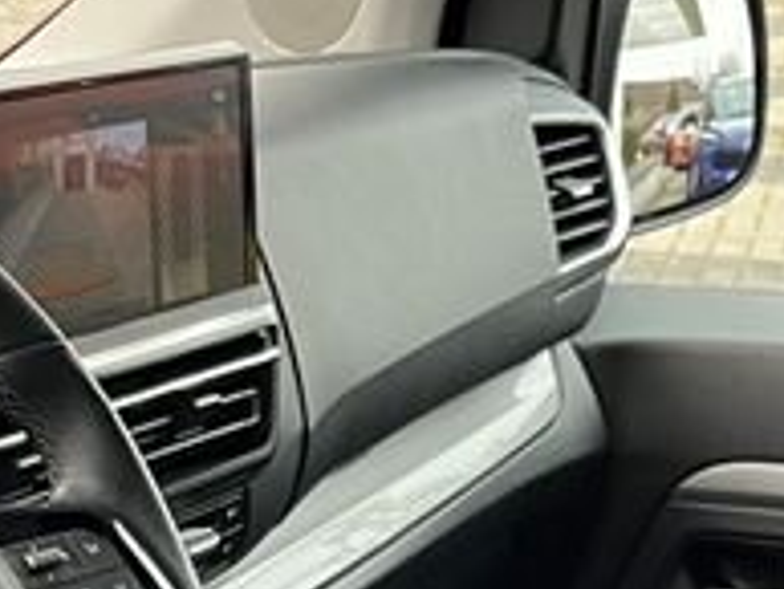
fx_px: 3127
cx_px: 81
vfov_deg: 10.0
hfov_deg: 14.2
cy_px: 1141
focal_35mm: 138
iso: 200
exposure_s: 1/60
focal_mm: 5.1
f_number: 1.6
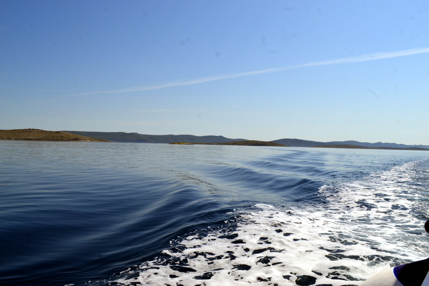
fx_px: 358
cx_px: 214
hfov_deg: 61.9
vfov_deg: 43.6
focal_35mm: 30
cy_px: 143
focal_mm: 20
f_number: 11
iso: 200
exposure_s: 1/500
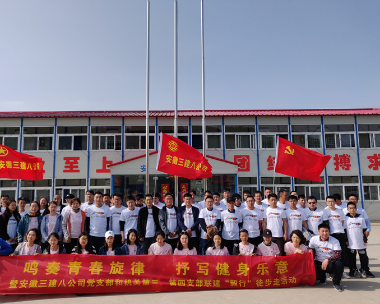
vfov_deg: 53.2
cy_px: 154
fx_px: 304
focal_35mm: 27
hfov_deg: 63.9
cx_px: 172
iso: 100
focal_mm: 4.25
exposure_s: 1/1830
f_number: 1.7
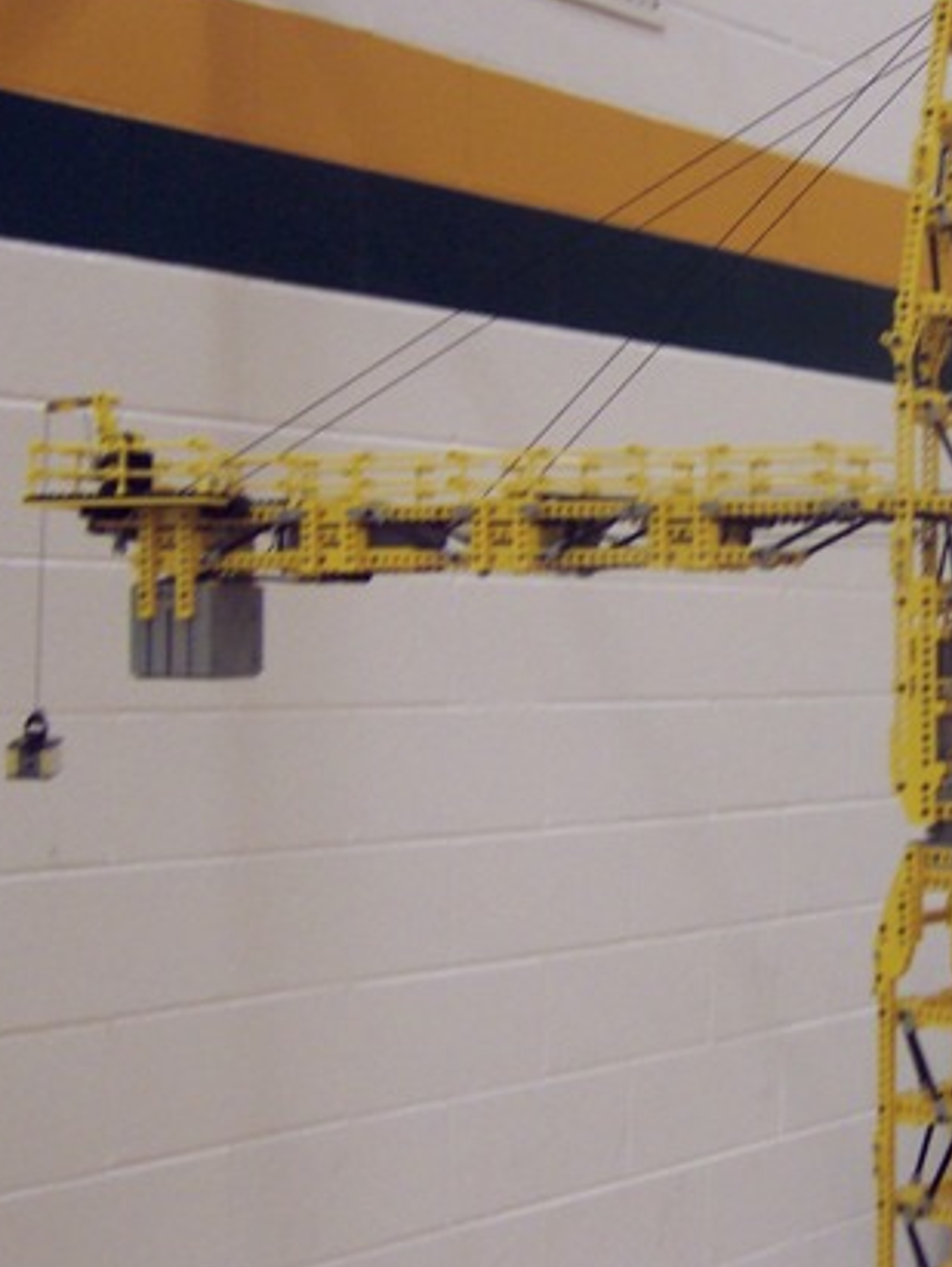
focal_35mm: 56
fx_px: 2050
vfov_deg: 34.3
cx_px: 890
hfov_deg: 25.2
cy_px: 552
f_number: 2.8
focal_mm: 5.6
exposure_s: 1/15
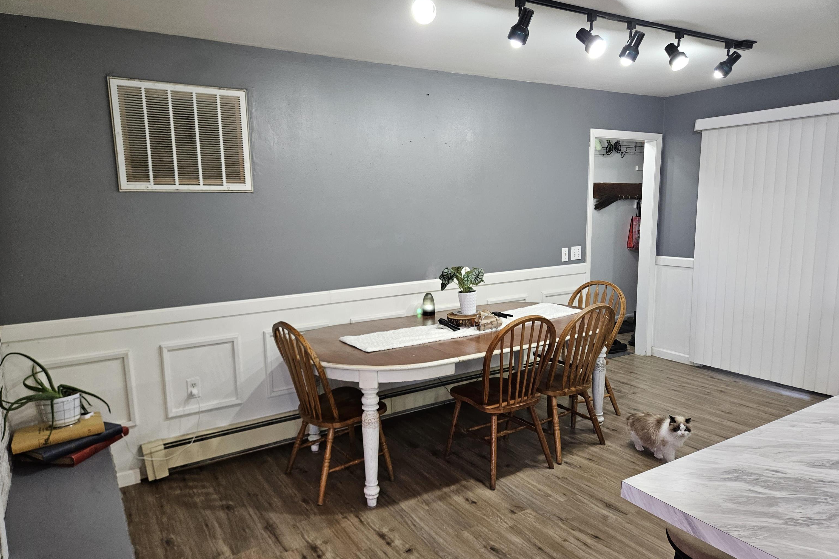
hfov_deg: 73.7
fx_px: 559
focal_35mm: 24
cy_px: 295
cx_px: 420
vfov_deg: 53.1
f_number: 1.8
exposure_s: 1/120
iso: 400
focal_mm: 5.4
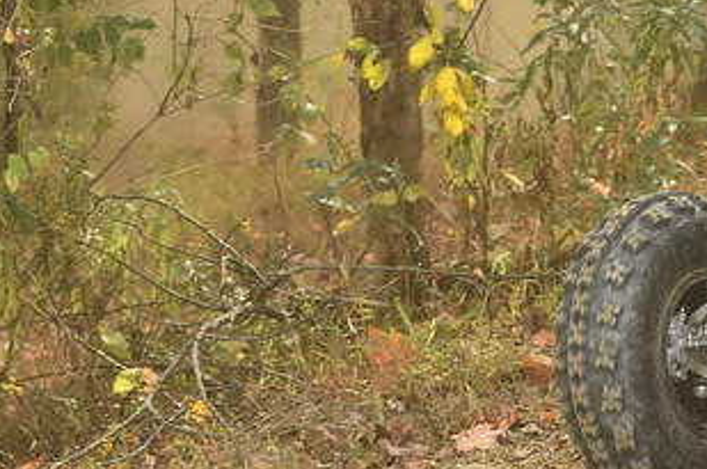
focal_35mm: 323
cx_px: 1006
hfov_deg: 6.3
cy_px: 23
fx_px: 6333
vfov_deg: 4.2
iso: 800
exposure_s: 1/1000
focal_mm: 102
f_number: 5.6
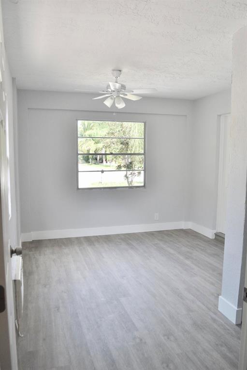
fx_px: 278
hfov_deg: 47.9
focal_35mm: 27
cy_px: 185
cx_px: 124
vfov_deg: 67.4
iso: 320
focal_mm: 18
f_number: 5.6
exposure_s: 1/125
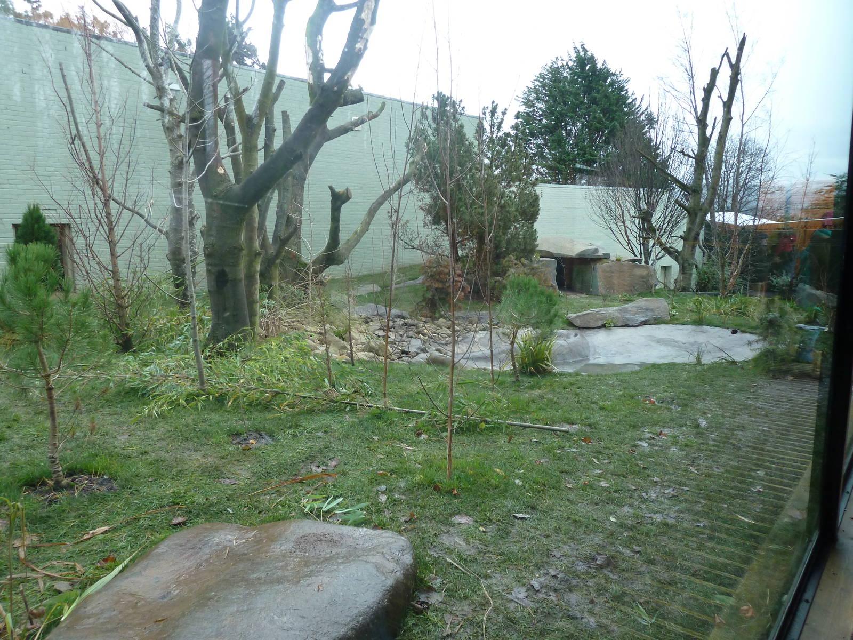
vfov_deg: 54.9
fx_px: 616
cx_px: 426
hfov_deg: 69.4
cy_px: 320
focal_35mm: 25
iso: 160
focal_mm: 4.1
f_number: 3.3
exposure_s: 1/30
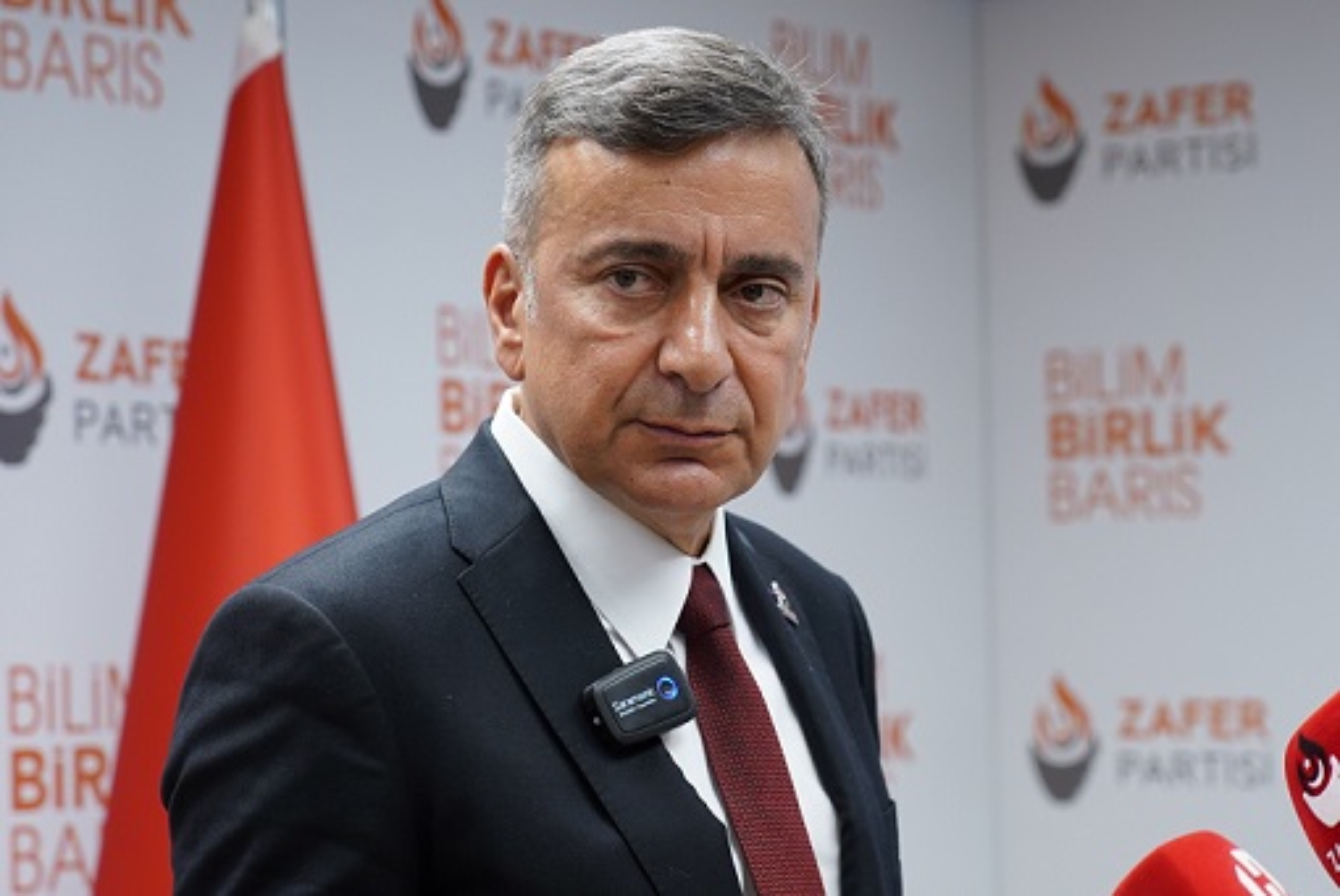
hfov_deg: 19.4
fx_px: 3912
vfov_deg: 13.1
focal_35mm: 105
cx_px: 670
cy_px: 448
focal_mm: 70
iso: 800
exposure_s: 1/160
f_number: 4
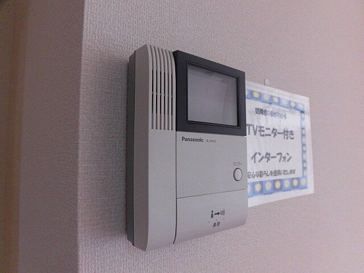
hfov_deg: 71.6
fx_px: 252
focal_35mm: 24
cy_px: 136
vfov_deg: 56.8
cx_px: 182
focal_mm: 4.3
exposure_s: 1/50
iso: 200
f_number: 3.1
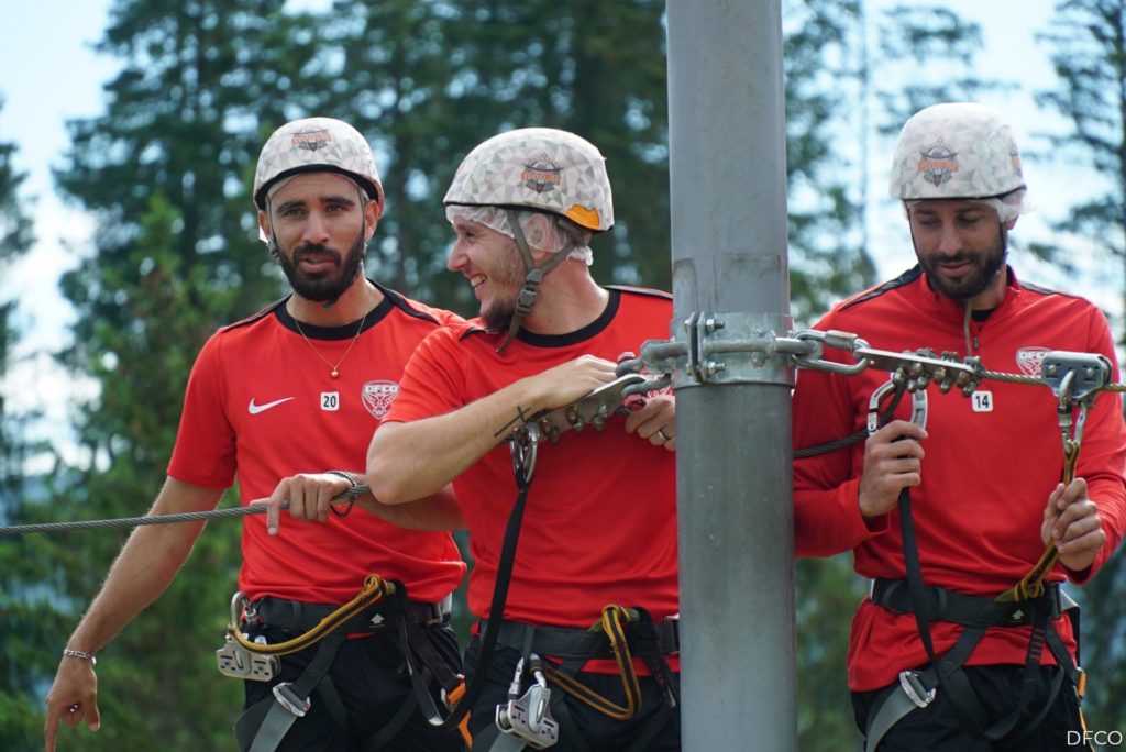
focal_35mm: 157
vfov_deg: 8.8
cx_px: 563
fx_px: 4913
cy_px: 376
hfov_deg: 13.1
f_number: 4
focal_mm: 105
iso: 400
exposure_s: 1/2000
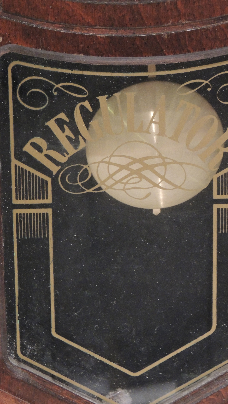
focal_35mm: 148
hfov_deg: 8.2
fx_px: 1591
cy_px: 201
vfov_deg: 14.5
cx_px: 129
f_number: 4.3
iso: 800
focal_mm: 24
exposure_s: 1/6
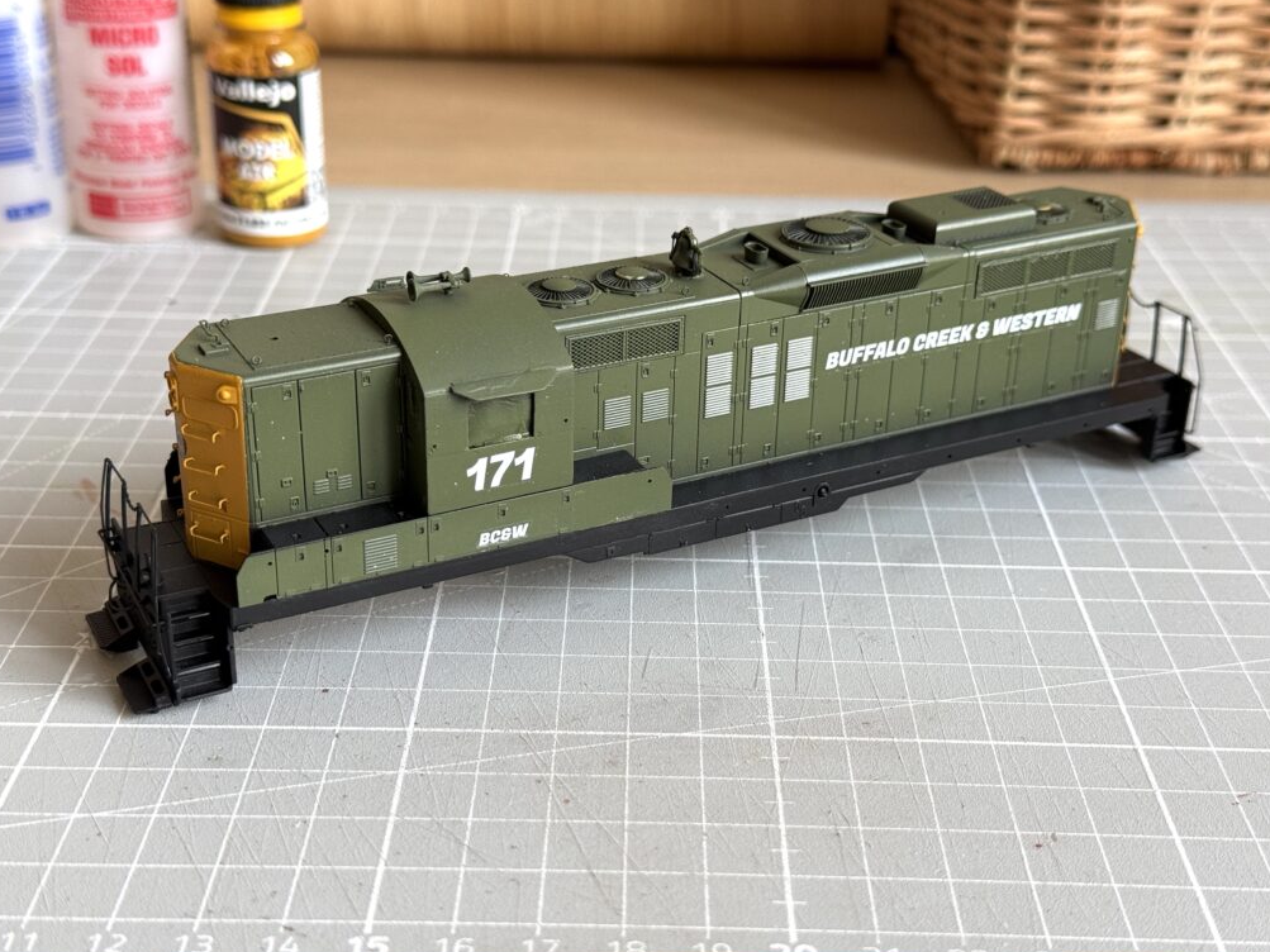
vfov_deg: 29.7
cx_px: 637
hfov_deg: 38.9
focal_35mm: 49
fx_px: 1798
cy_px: 481
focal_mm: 6.76
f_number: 1.78
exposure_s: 1/72
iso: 100
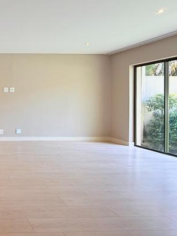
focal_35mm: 28
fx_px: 191
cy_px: 103
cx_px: -31
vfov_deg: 63.2
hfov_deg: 38.3
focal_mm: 2.22
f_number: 2.2
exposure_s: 1/100
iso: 80
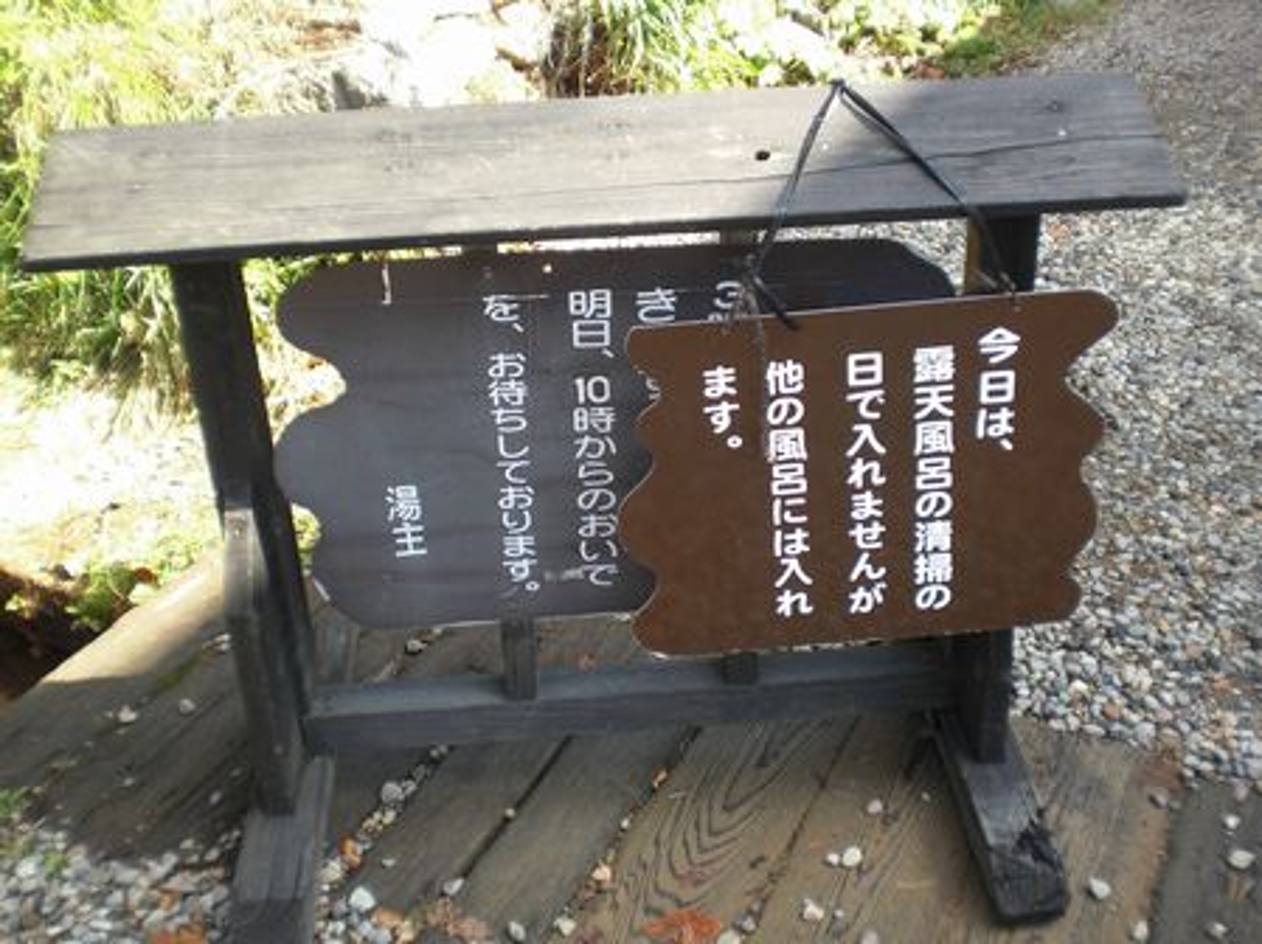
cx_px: 631
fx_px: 1384
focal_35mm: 38
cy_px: 472
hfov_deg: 49.0
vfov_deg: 37.7
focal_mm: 6.3
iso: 64
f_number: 3.1
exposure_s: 1/100
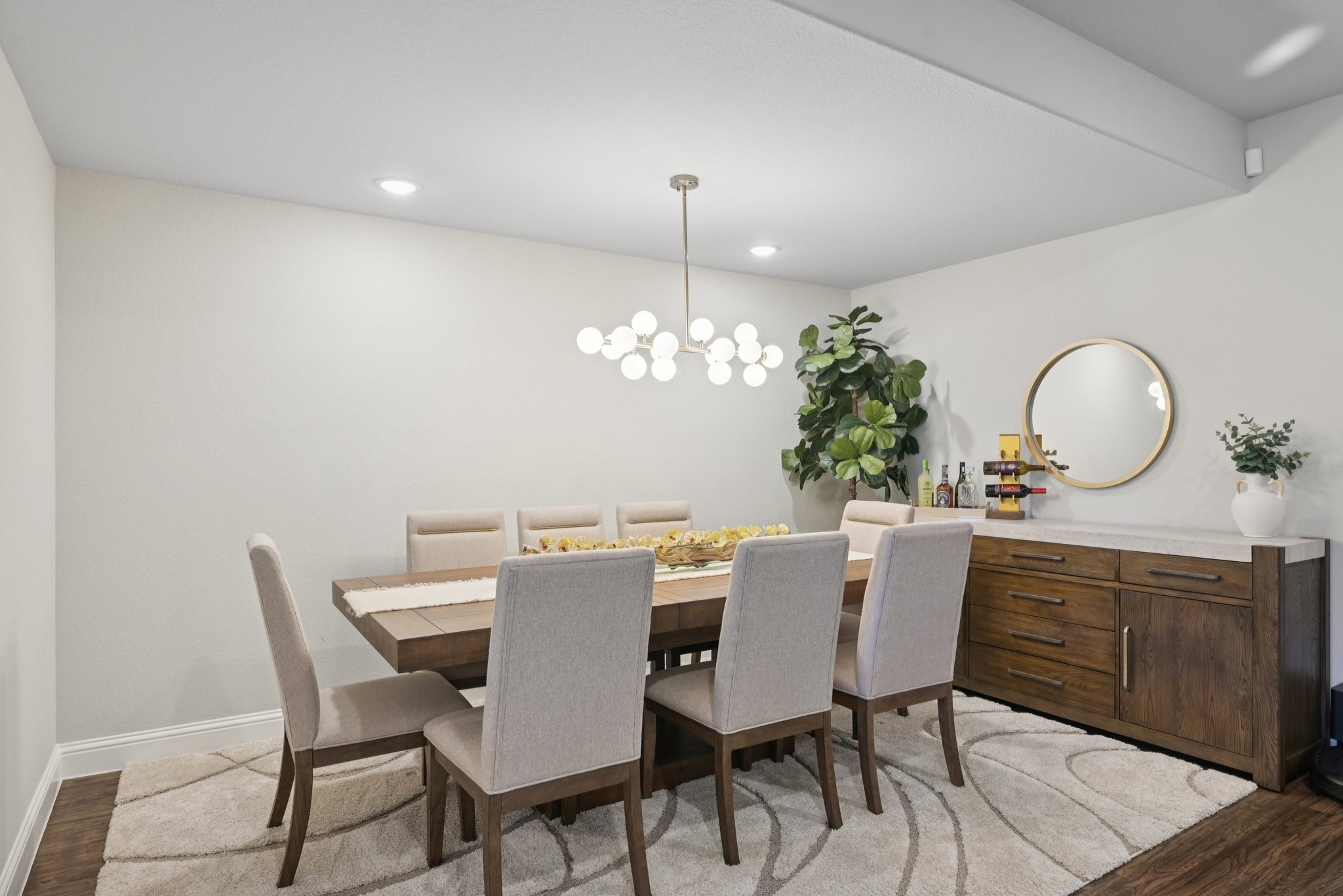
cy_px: 448
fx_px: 746
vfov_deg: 62.0
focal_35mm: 20
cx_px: 672
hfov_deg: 84.0
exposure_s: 1/13
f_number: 8
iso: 400
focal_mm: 20
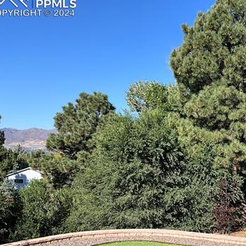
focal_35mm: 48
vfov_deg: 35.0
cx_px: 217
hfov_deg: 33.7
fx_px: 386
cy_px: 164
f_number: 1.8
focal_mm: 3
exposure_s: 1/1342
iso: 25
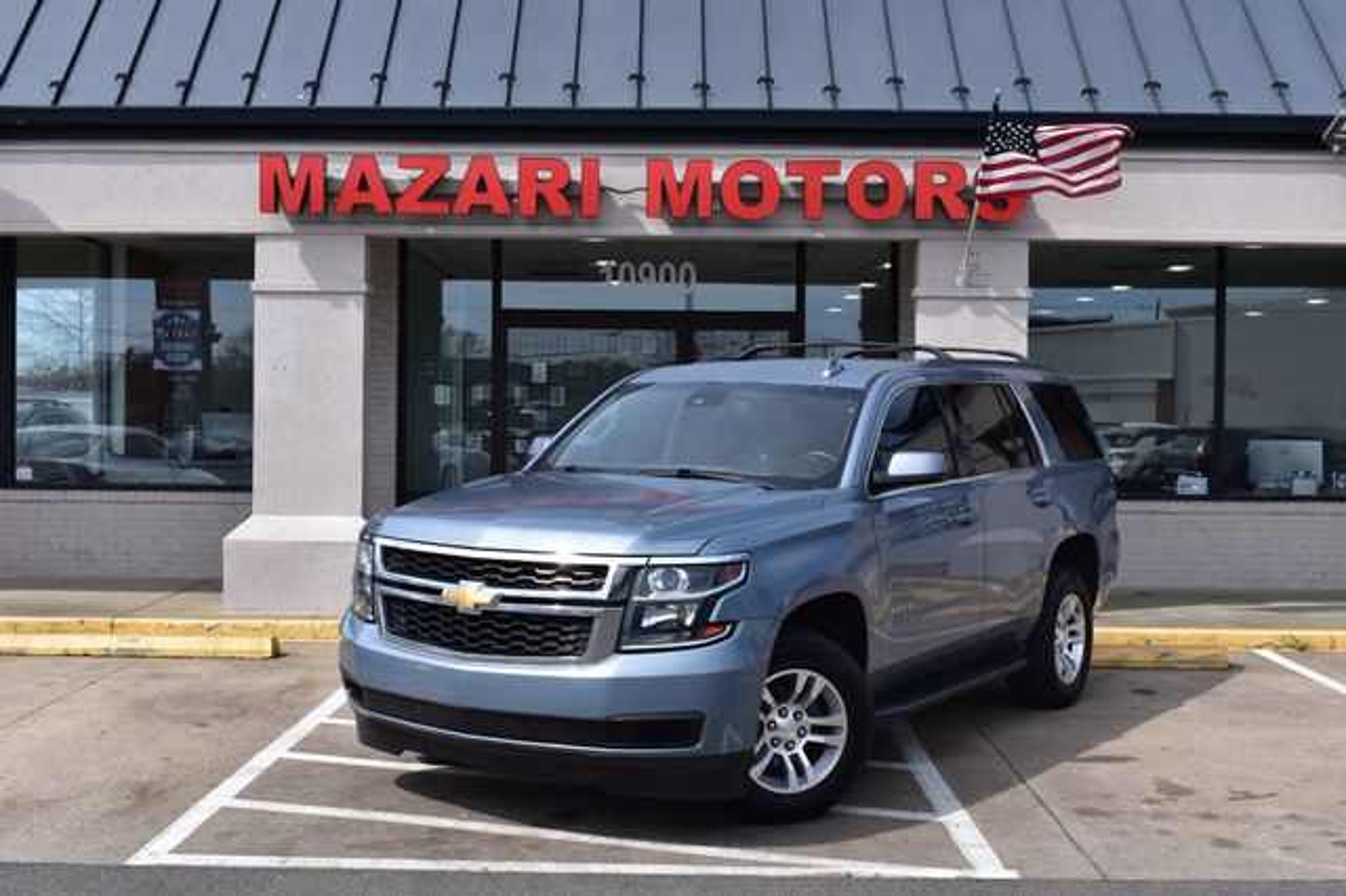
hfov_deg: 43.6
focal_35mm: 45
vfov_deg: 29.8
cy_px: 448
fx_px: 1682
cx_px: 673
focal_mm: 30
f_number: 11
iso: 400
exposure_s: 1/500
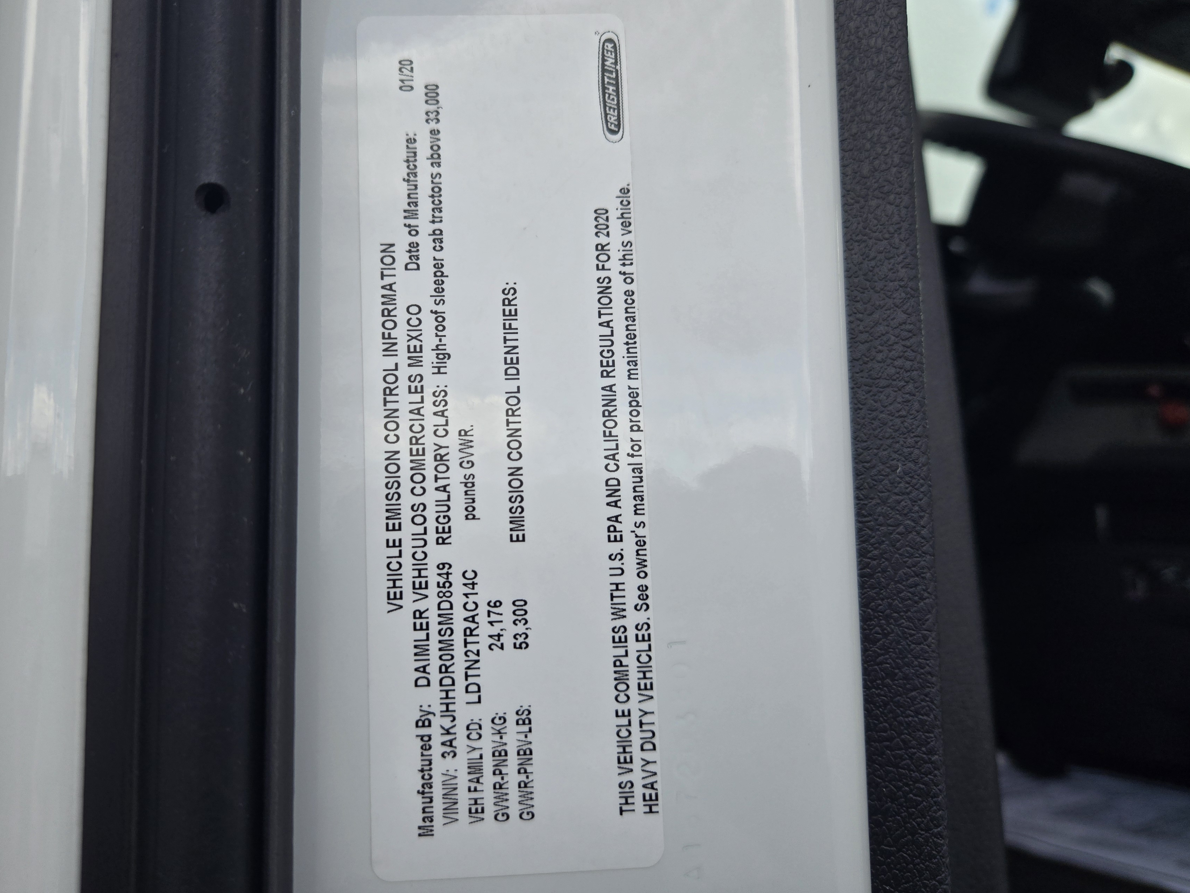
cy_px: 456
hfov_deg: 65.0
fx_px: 928
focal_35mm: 27
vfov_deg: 51.4
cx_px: 512
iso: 25
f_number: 1.8
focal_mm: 5.4
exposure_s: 1/526
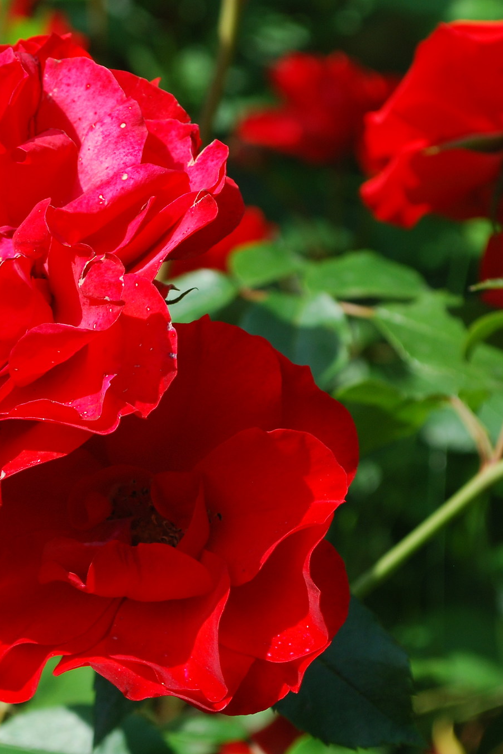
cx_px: 61
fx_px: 3078
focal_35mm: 147
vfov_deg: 14.0
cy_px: 385
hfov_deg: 9.3
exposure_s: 1/250
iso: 200
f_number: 8
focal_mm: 55
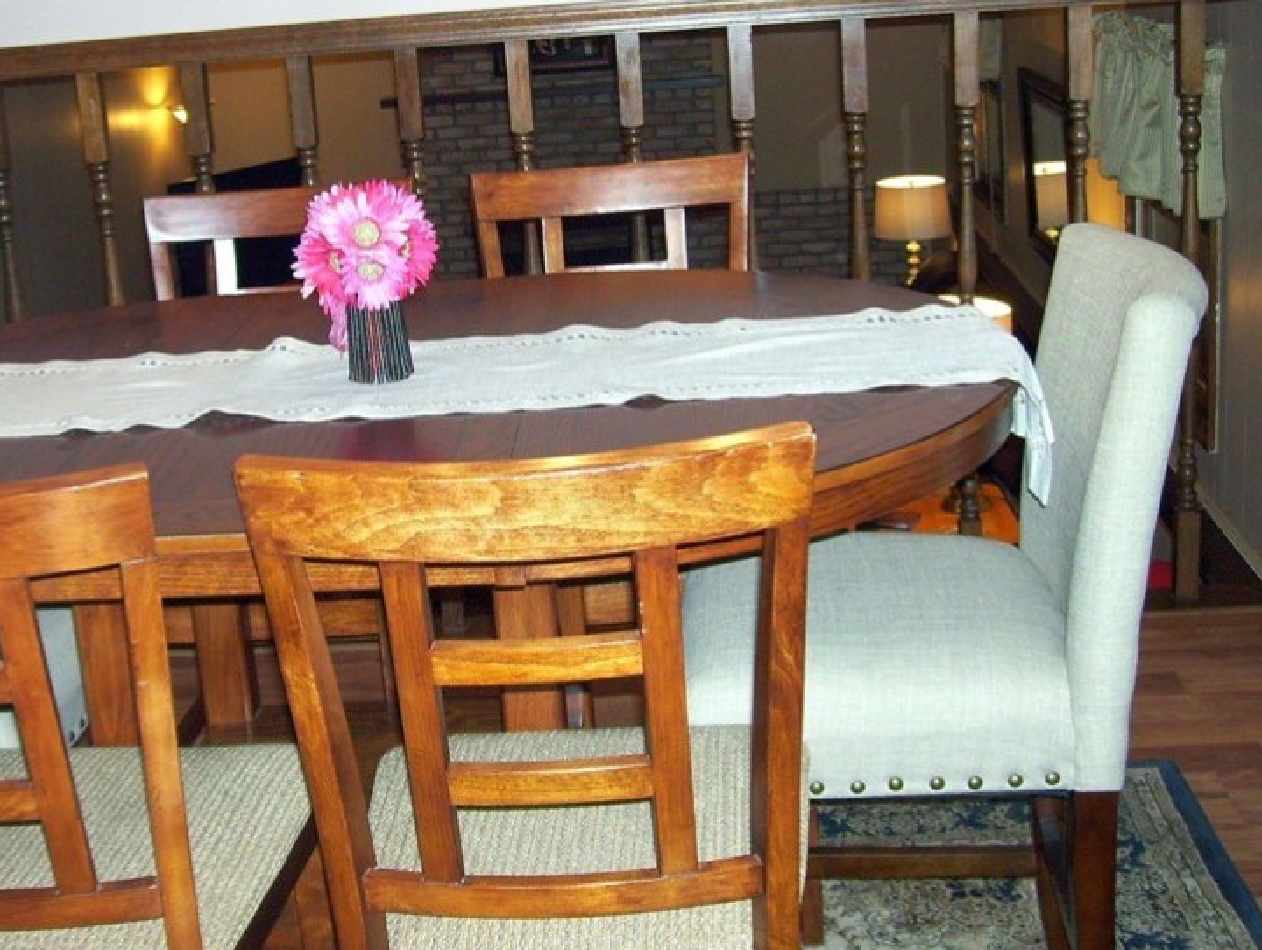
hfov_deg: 37.2
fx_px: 1862
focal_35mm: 51
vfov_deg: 28.5
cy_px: 358
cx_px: 452
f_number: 2.7
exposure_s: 1/60
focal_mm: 6
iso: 200
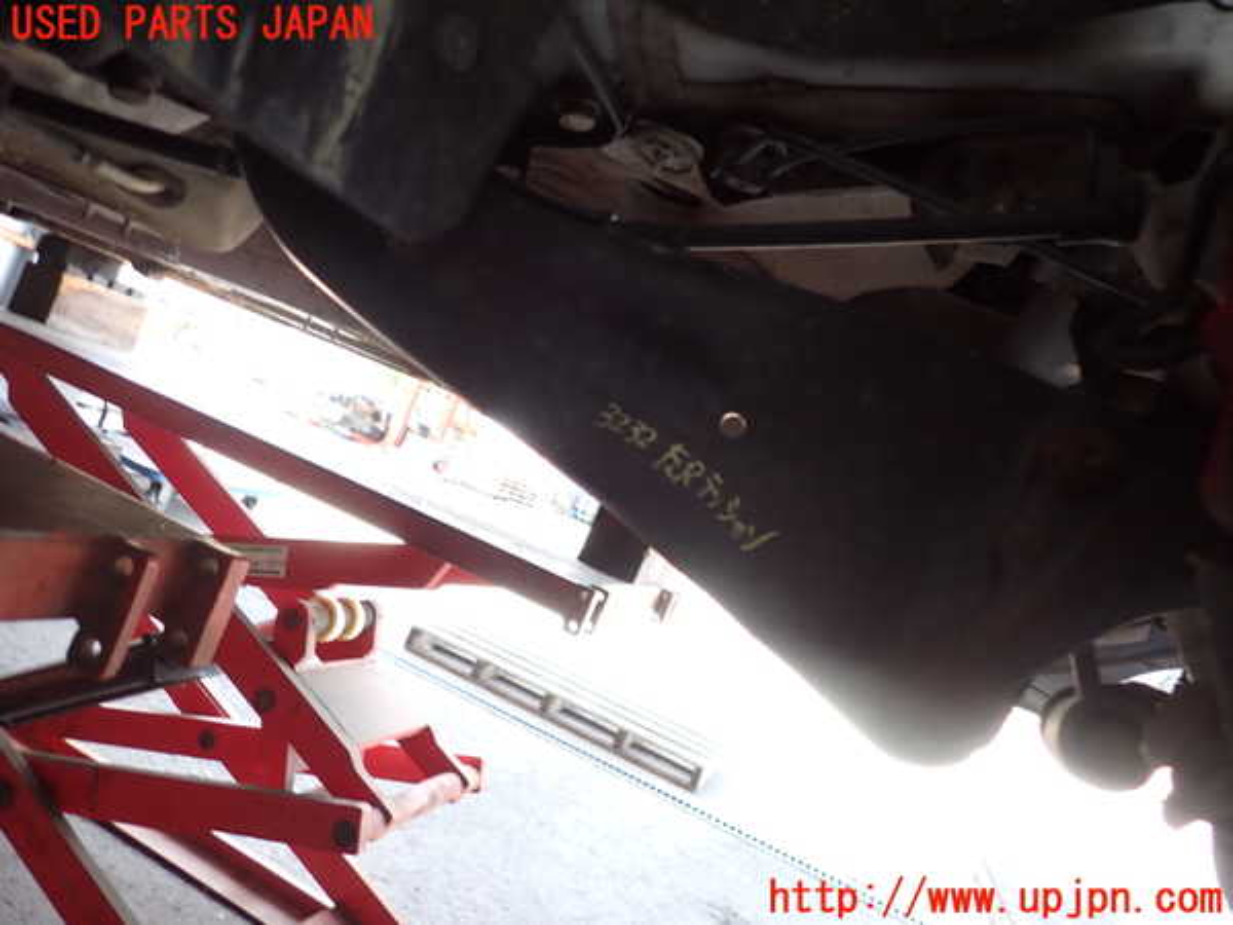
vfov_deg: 54.9
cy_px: 462
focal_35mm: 25
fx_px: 890
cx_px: 616
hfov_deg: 69.4
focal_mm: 4.5
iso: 160
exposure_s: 1/60
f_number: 2
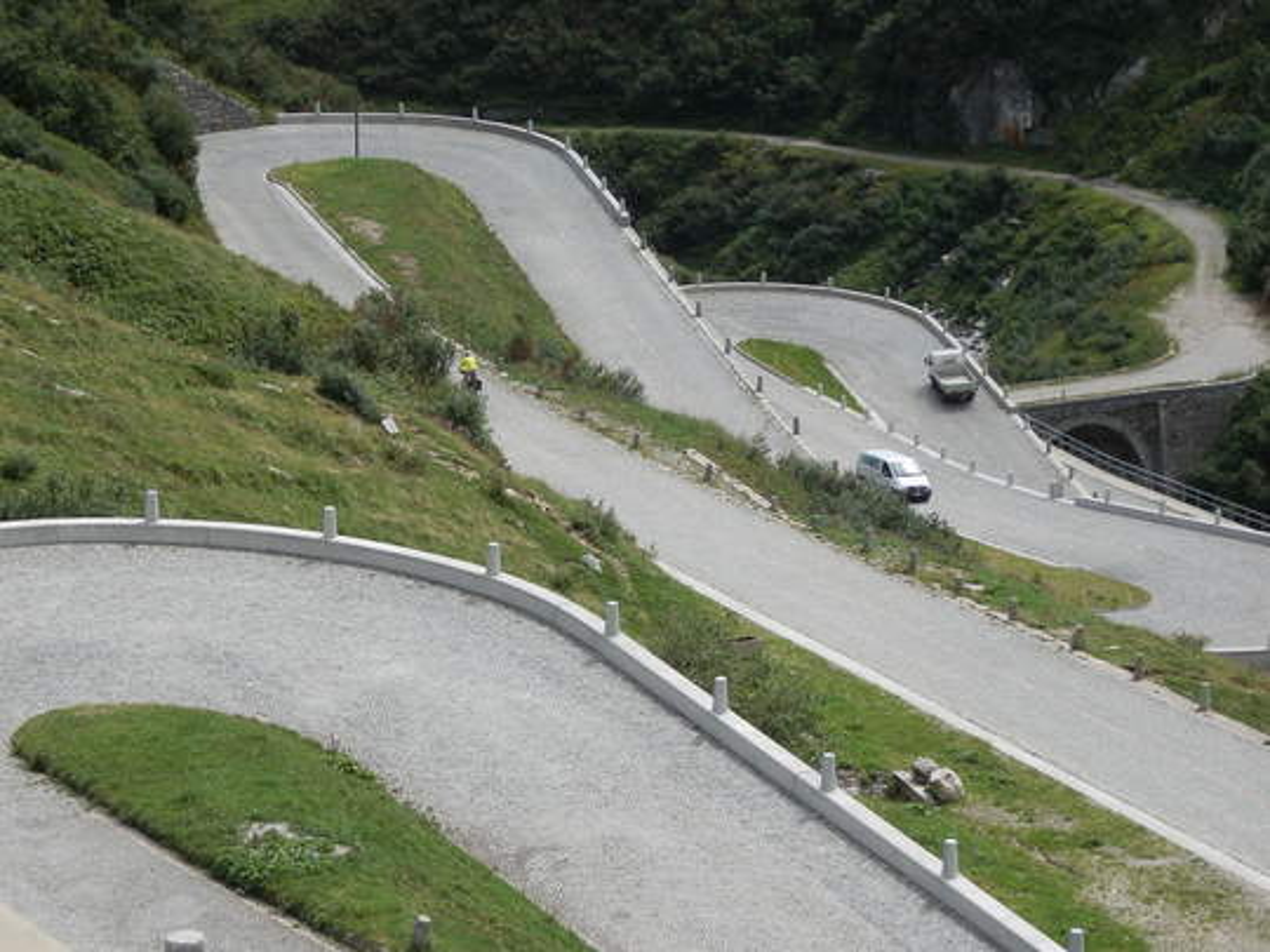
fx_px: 4256
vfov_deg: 12.8
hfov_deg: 17.0
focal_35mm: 116
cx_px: 635
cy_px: 476
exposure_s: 1/320
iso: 80
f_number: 5.2
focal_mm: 20.9
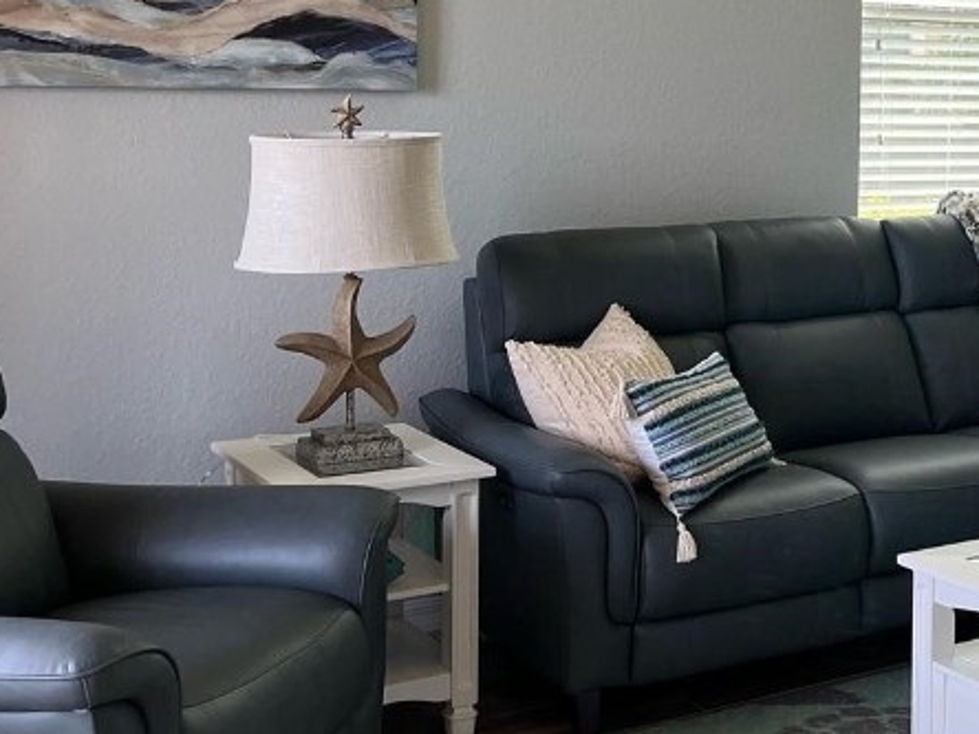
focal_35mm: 60
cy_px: 225
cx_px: 906
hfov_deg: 30.6
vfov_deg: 24.3
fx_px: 1697
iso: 125
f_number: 1.6
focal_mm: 5.1
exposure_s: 1/120
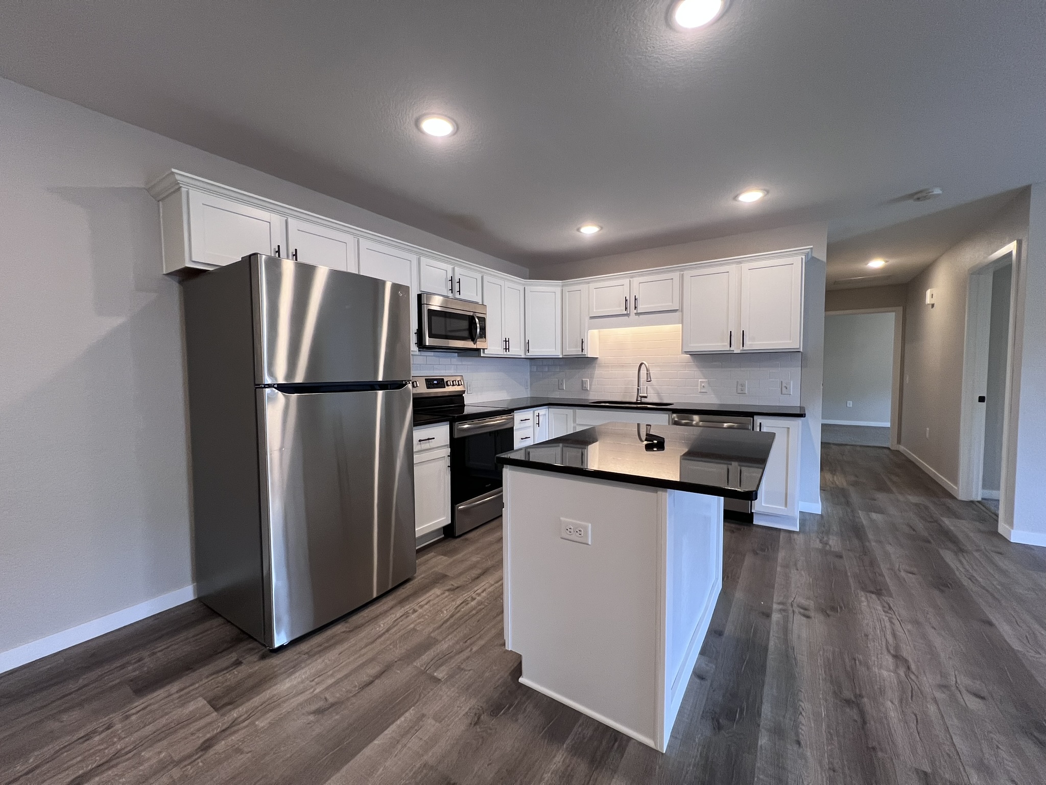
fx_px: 393
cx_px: 523
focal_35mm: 13
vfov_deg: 89.9
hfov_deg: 106.2
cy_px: 392
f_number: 1.8
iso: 200
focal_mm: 1.57
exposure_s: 1/120
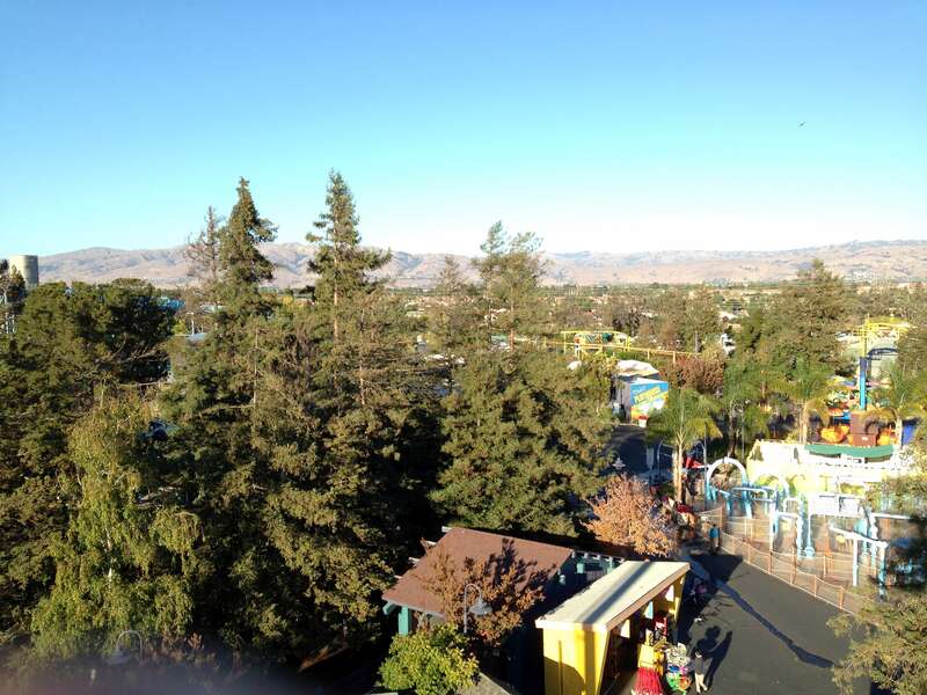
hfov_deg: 55.4
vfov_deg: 42.9
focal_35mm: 33
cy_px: 348
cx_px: 464
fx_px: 884
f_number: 2.4
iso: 50
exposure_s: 1/653
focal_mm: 4.13
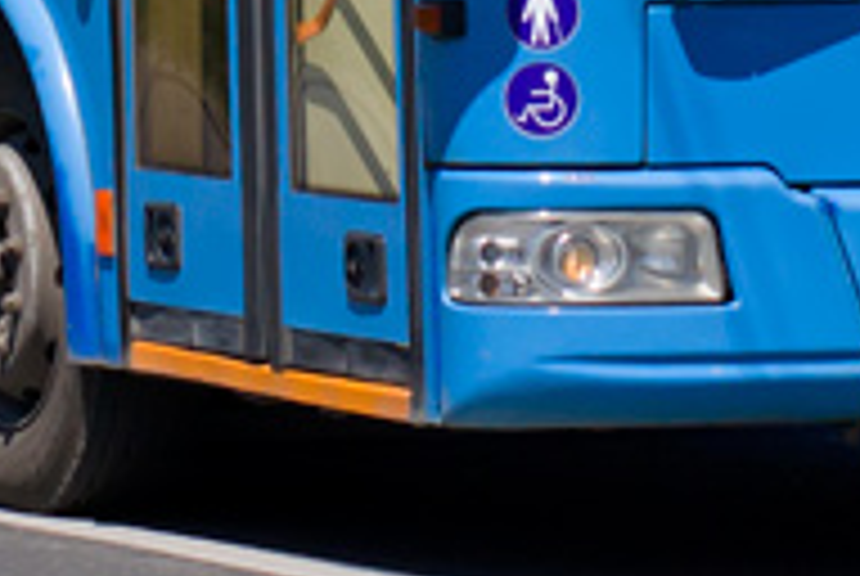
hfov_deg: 4.4
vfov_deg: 2.9
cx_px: 311
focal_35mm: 470
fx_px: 11245
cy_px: -972
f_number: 6.3
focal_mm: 50
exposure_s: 1/1250
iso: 200
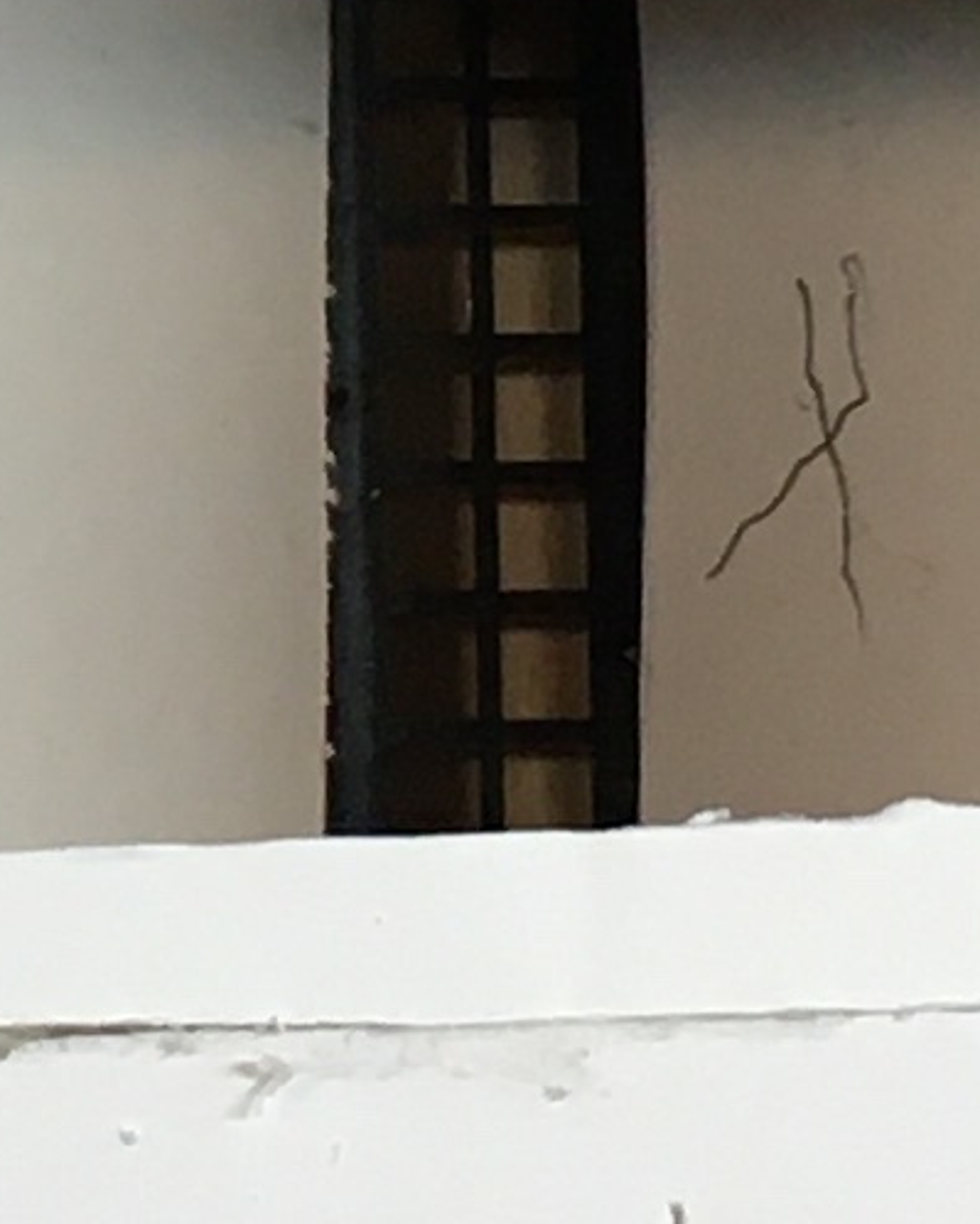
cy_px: 202
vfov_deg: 8.4
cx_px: -449
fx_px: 8295
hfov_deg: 6.7
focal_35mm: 229
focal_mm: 4.15
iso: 50
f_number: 2.2
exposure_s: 1/30
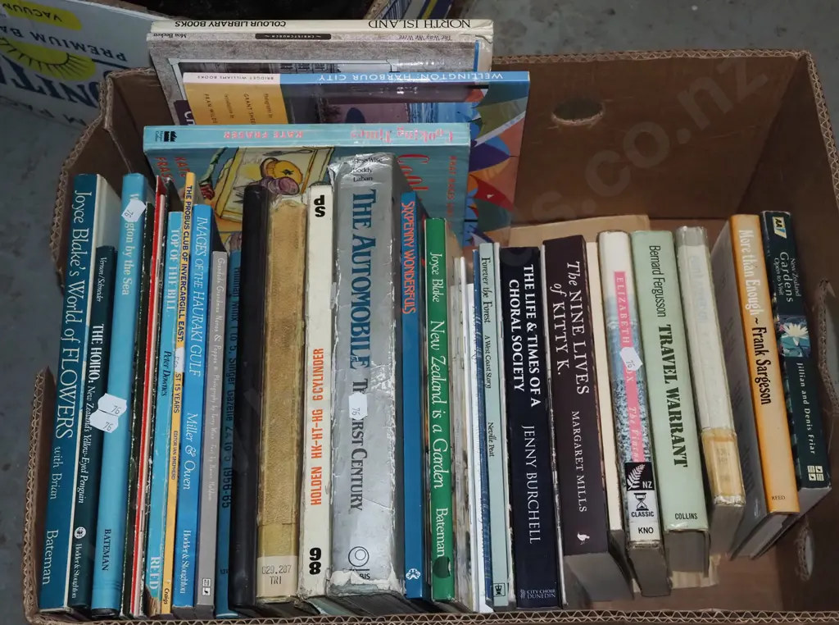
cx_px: 420
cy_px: 312
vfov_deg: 31.4
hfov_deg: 41.3
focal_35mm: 46
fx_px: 1112
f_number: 5.6
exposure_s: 1/160
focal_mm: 23
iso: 2500
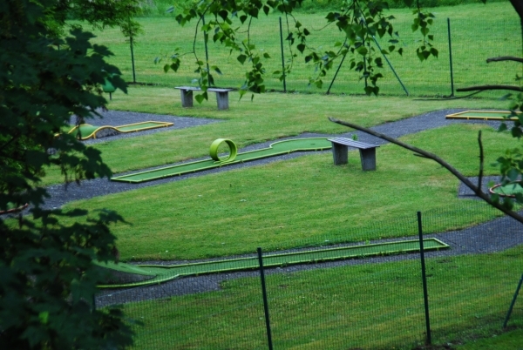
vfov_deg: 7.7
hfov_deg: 11.4
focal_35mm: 180
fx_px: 2619
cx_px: 262
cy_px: 175
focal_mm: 120
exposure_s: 1/125
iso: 320
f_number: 6
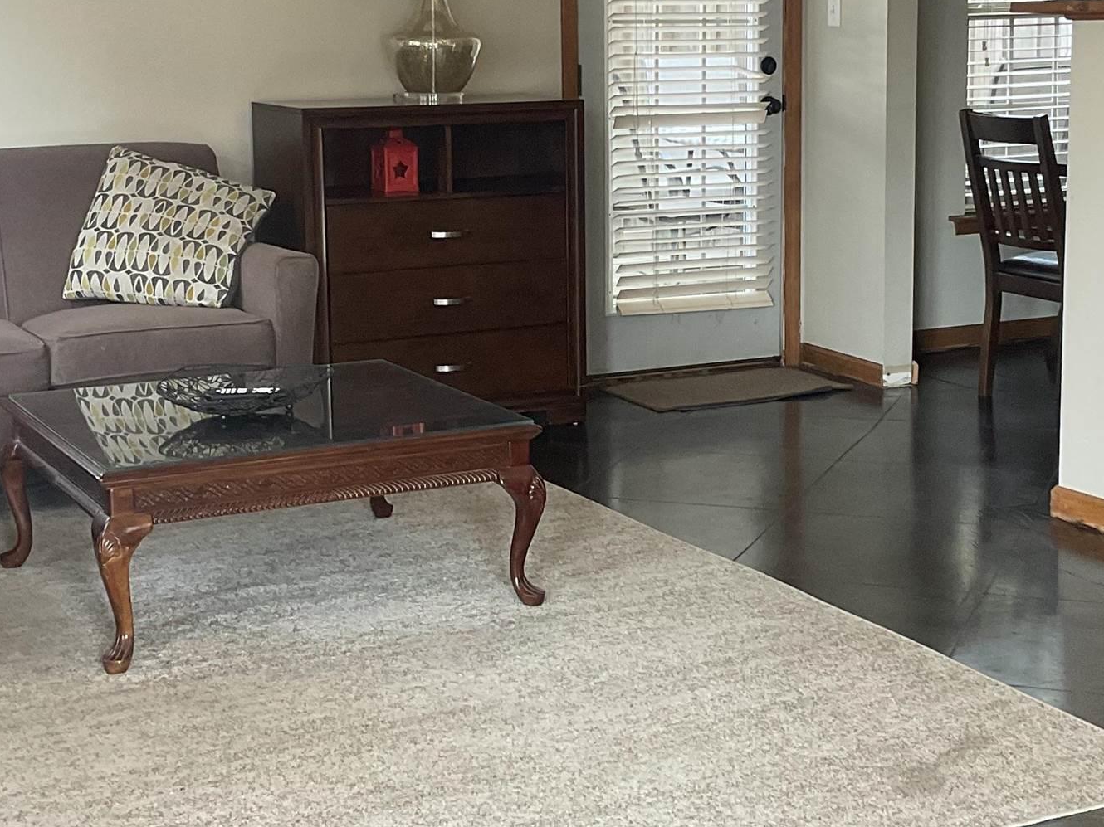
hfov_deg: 28.9
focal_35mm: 67
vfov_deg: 21.9
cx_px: 646
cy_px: 297
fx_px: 2136
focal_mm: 3
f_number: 1.8
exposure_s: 1/60
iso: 64
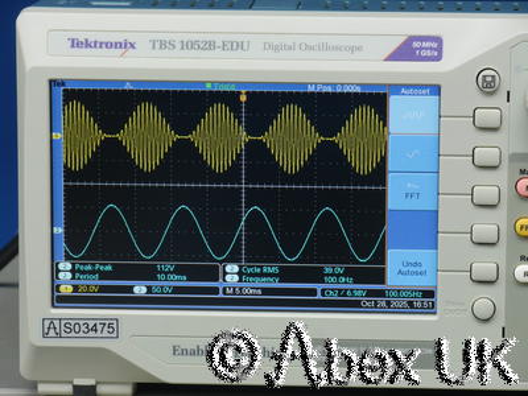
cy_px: 198
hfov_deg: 9.7
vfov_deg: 7.3
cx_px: 264
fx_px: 3112
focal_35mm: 204
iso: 400
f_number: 11
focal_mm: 102
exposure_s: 1/10
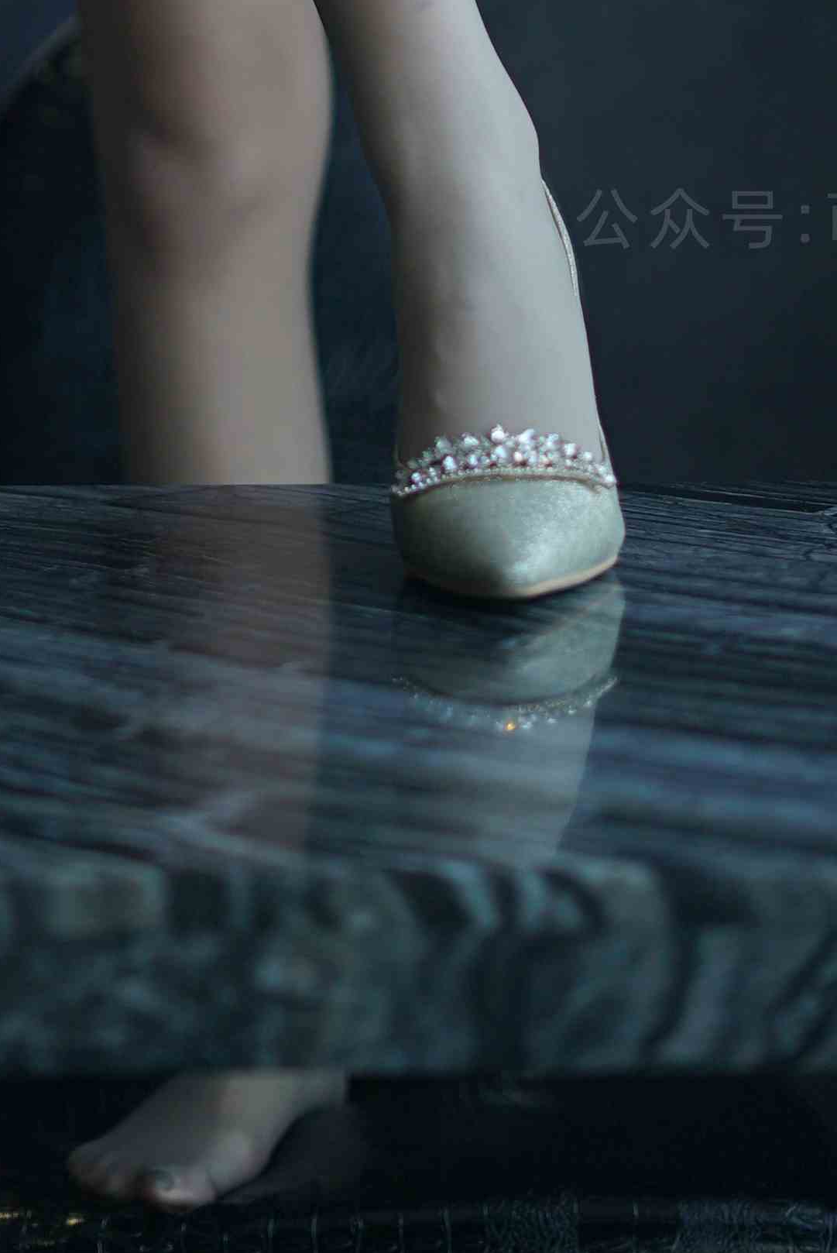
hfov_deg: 10.5
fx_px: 4561
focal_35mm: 131
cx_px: 249
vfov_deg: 15.0
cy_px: -318
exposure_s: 1/1250
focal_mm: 50
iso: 400
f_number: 2
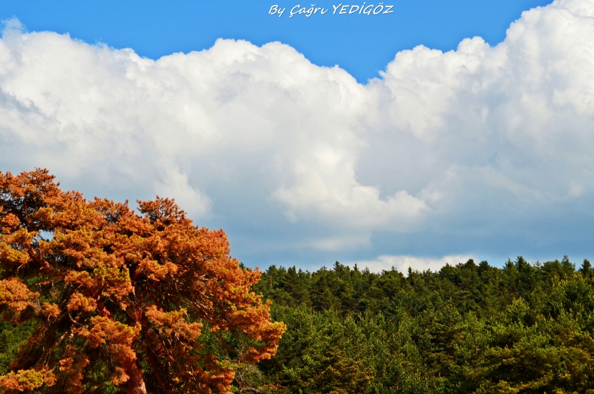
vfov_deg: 10.7
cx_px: 297
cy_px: 197
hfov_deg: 16.1
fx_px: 2099
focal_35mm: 128
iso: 200
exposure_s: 1/400
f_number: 11
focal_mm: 85
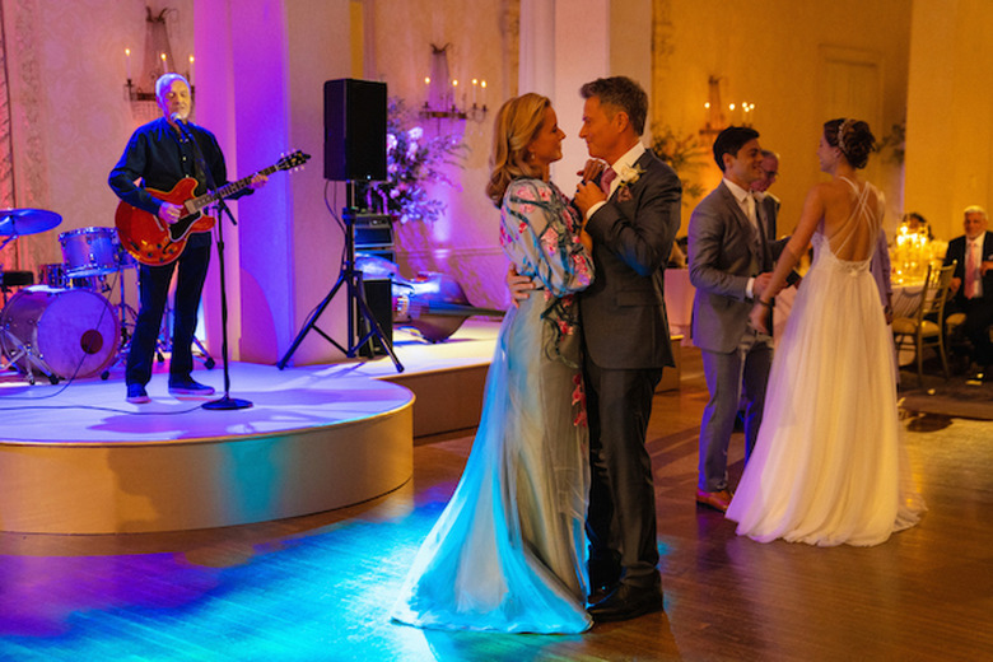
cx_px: 496
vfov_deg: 28.1
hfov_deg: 41.1
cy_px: 331
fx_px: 1324
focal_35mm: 48
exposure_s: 1/60
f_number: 2.8
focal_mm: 48
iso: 2500
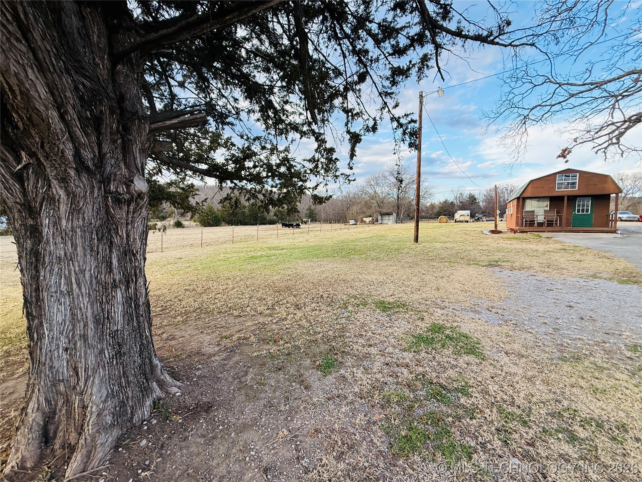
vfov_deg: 85.7
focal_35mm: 14
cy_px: 241
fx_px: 260
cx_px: 321
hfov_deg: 102.1
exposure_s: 1/232
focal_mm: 2.22
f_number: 2.2
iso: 64
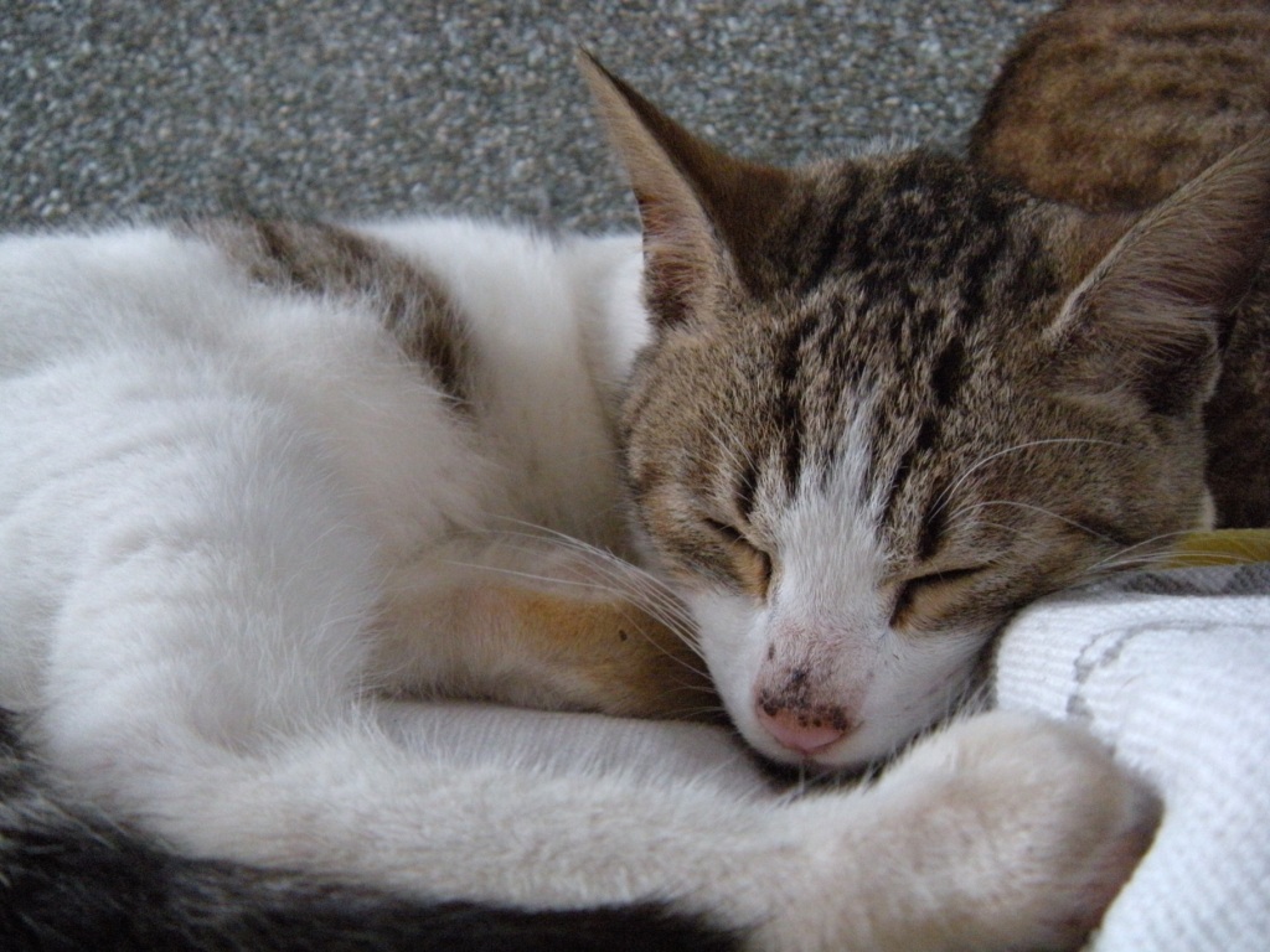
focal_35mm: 35
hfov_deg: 52.6
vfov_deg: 40.7
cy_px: 476
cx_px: 635
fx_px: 1284
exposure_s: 1/14.2
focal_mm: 5.9
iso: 400
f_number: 3.8
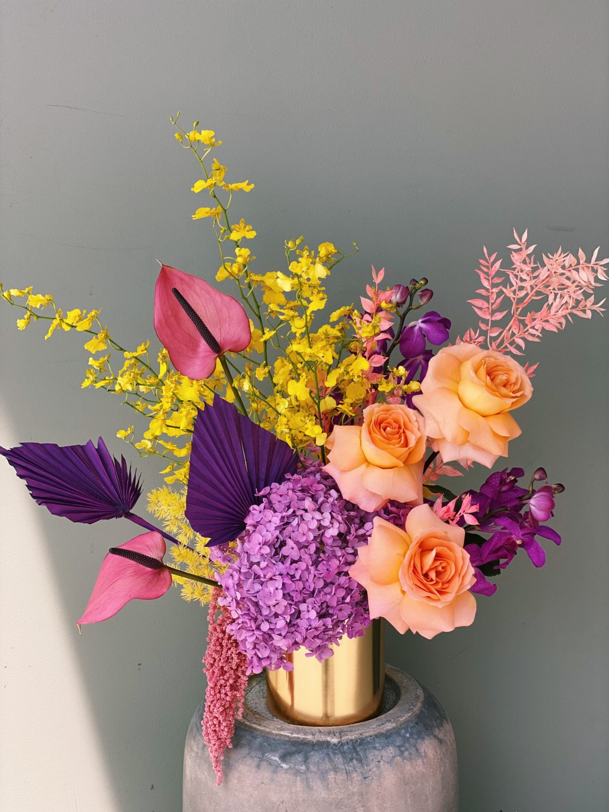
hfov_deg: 28.0
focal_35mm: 52
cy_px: 406
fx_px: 1220
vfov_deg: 36.8
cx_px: 304
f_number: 2
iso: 20
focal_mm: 6
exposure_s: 1/475
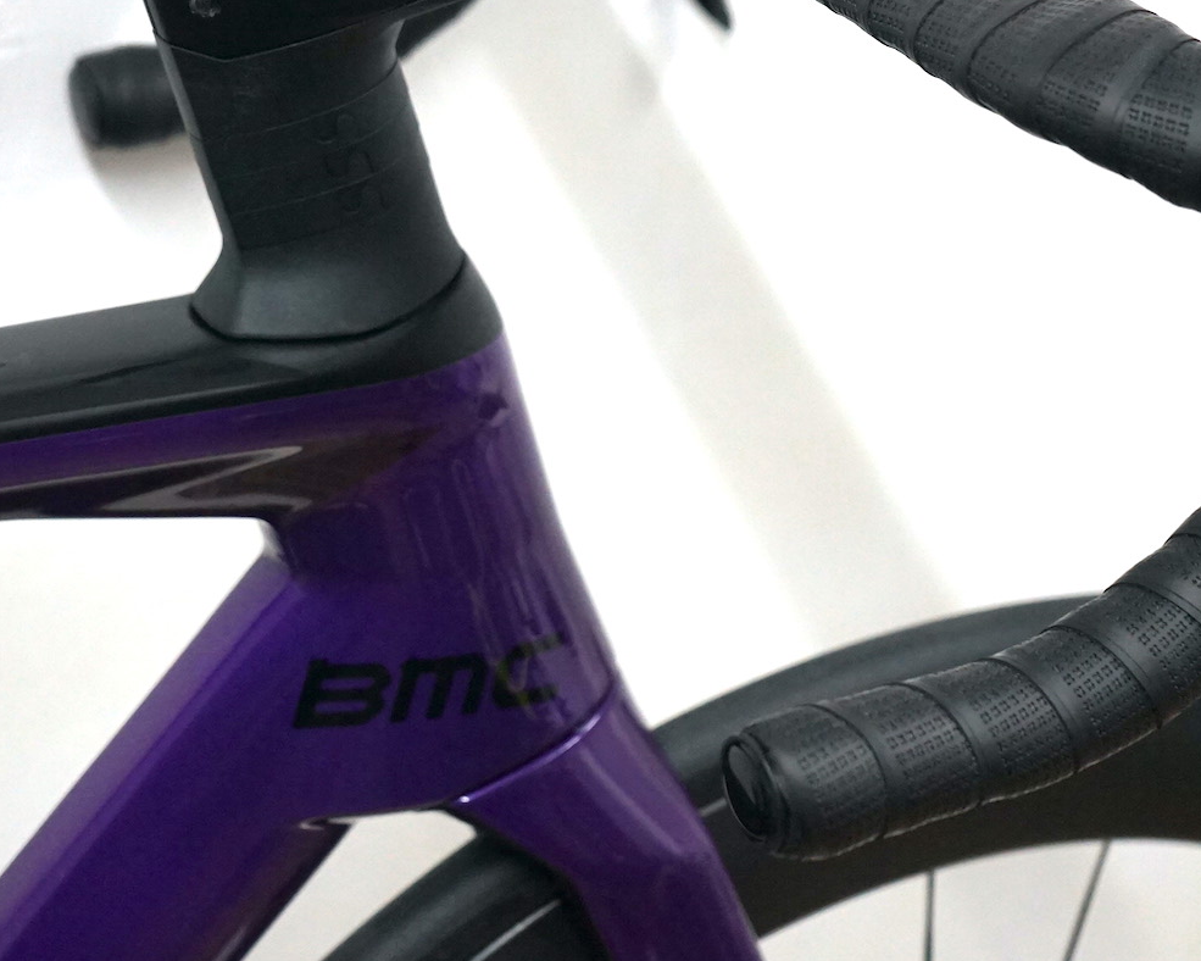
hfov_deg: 21.7
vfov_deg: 17.5
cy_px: 420
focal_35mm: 88
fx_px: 3128
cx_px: 527
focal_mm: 44
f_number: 4.5
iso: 2000
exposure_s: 1/160
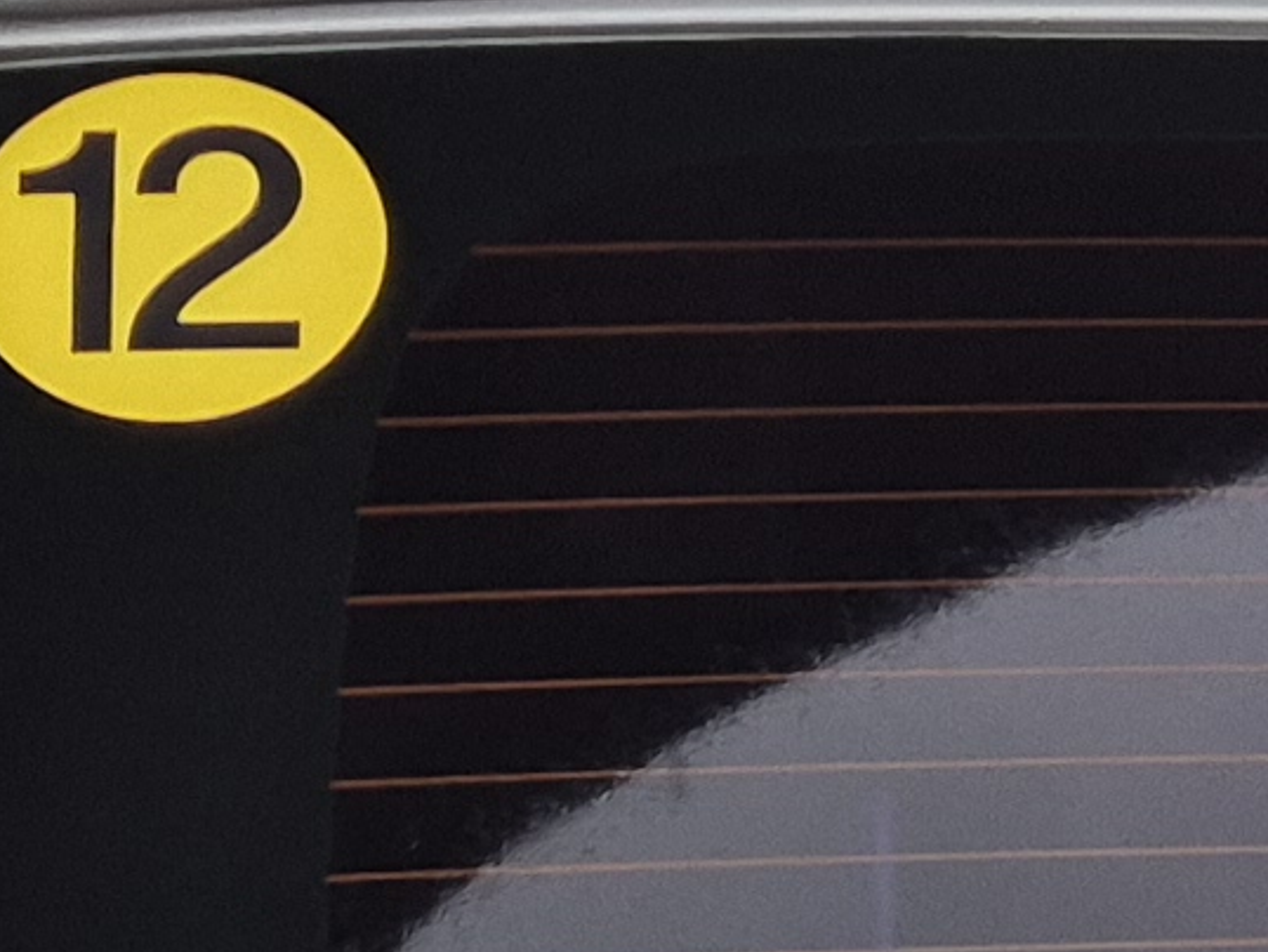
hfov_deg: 11.2
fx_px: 6267
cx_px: 1706
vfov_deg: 8.0
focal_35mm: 171
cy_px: 2309
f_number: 1.8
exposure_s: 1/120
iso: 100
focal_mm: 5.4
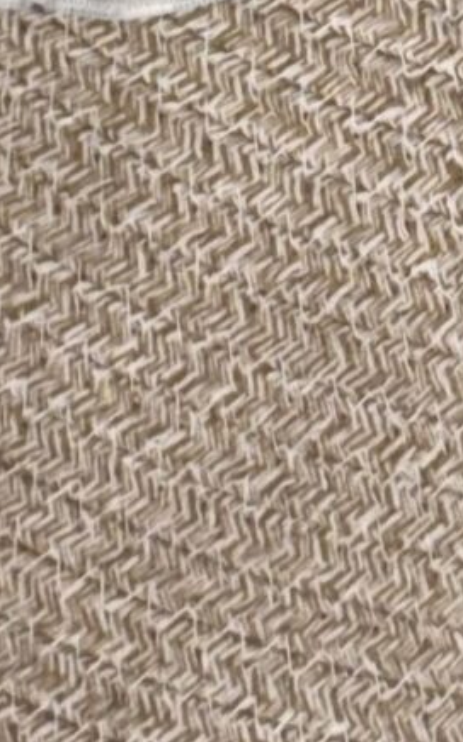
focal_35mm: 299
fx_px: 6045
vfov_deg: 6.7
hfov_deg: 4.4
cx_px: 783
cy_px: -1025
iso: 50
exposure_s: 1/50
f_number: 1.78
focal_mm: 6.76
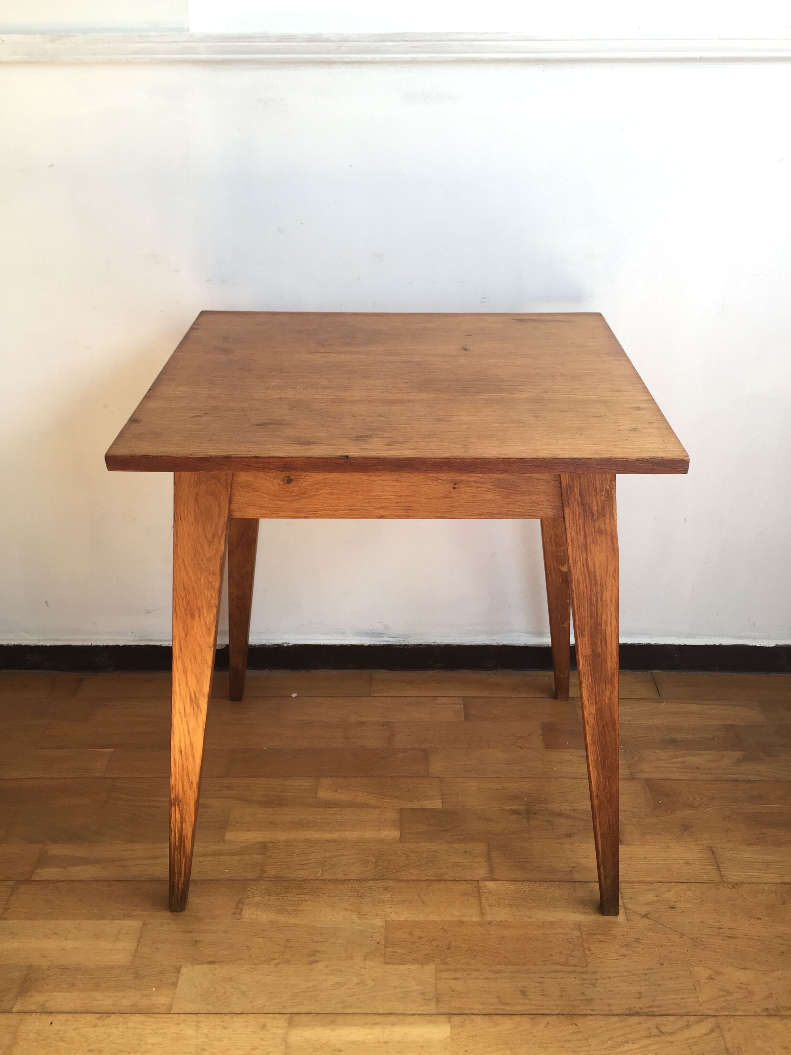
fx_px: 884
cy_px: 528
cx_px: 396
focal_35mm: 29
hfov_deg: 48.2
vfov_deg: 61.7
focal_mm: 4.15
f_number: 2.2
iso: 40
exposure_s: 1/50
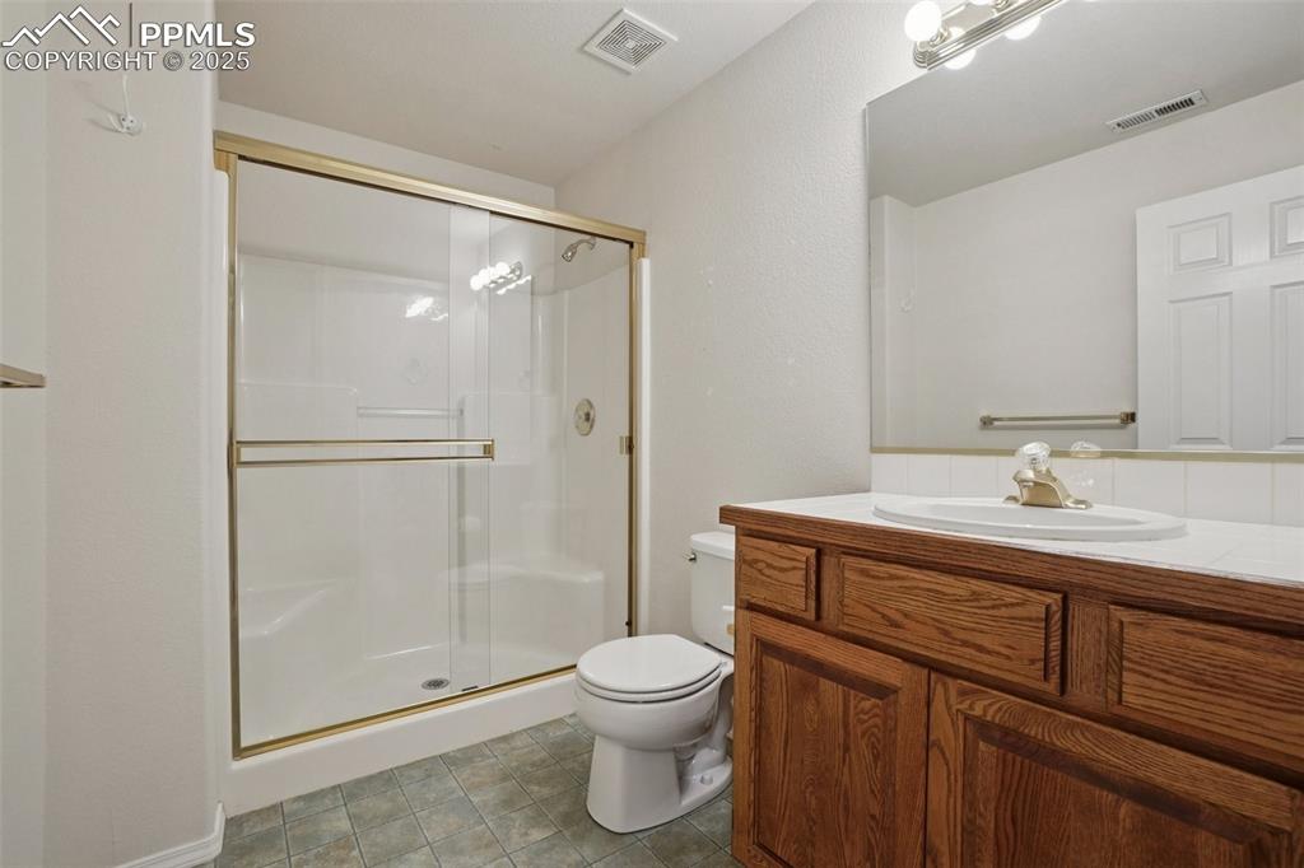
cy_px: 434
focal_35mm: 15
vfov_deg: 77.3
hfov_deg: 100.4
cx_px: 652
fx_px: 543
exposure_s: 1/8
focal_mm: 10
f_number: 8
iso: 400
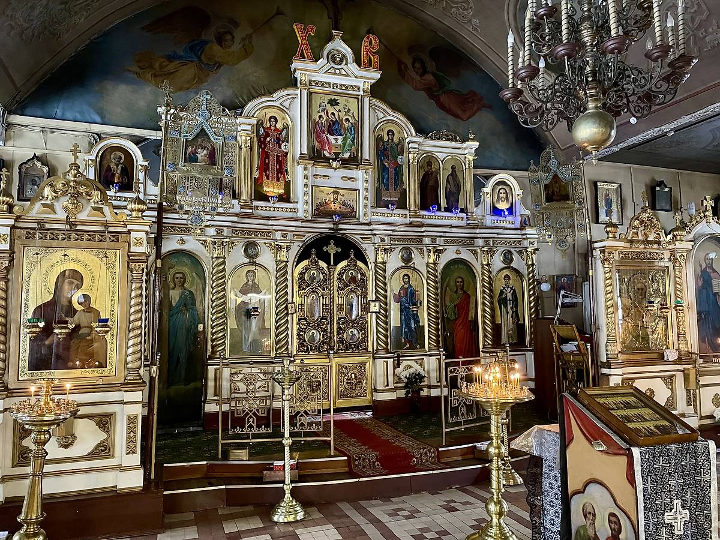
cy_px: 270
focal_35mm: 26
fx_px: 541
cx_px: 360
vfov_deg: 53.1
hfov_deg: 67.3
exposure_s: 1/30
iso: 800
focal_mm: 4.2
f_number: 1.6
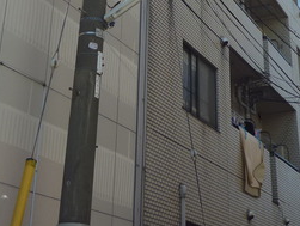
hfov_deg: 26.3
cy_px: -18
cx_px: 161
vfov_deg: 19.2
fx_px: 642
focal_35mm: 74
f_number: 2.8
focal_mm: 4.4
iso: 80
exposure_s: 1/500
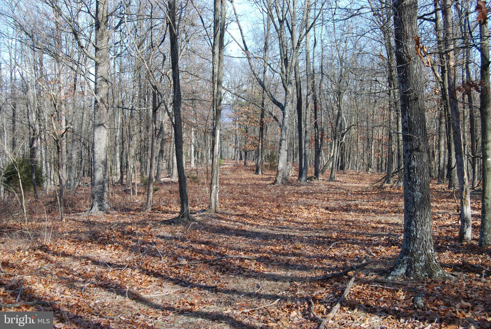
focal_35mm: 46
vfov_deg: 29.0
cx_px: 246
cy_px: 164
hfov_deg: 42.3
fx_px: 635
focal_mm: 31
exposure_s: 1/80
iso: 100
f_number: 8
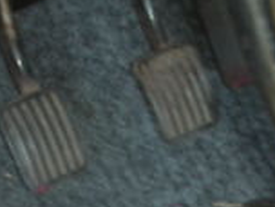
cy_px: 421
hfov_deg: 13.3
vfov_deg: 9.4
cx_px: 241
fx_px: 1168
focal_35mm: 147
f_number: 2.8
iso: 50
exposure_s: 1/30
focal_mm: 5.8
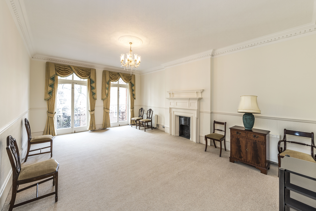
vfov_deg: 81.3
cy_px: 106
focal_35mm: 14
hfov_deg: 104.2
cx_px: 158
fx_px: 123
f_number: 8
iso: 400
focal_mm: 14
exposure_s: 1/8
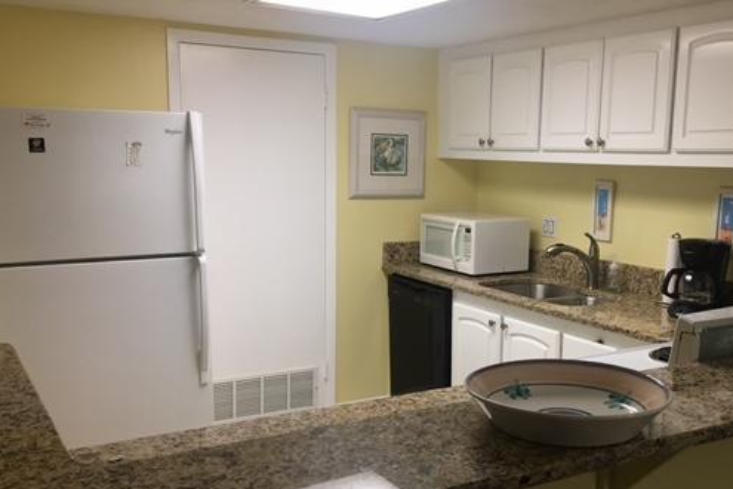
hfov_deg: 49.4
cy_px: 285
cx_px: 424
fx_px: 794
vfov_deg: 34.1
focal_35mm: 39
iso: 40
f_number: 2.2
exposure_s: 1/30
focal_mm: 4.15
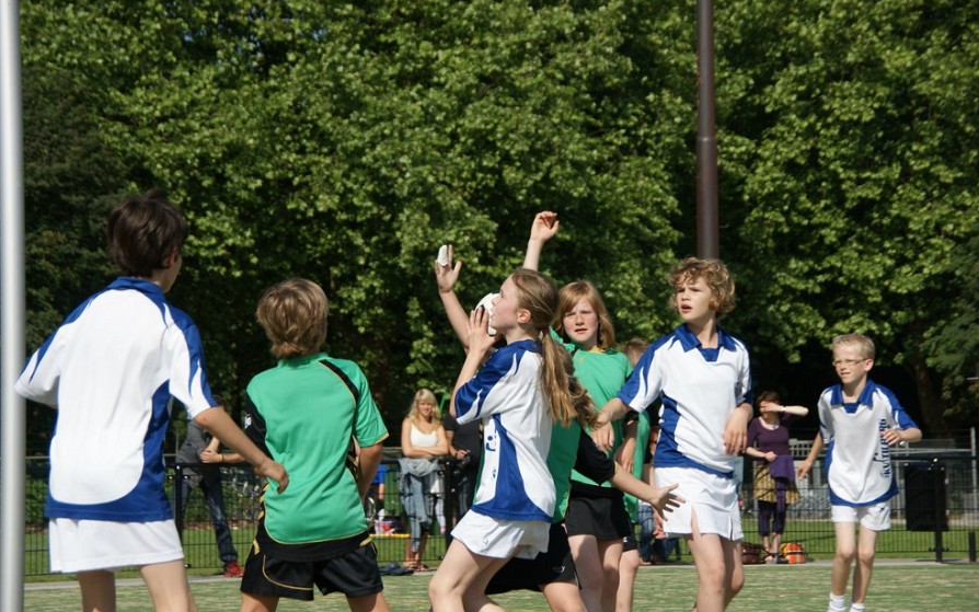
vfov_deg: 11.3
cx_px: 492
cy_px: 302
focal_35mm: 116
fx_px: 3082
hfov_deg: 18.0
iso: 100
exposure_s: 1/500
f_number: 6.3
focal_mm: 75
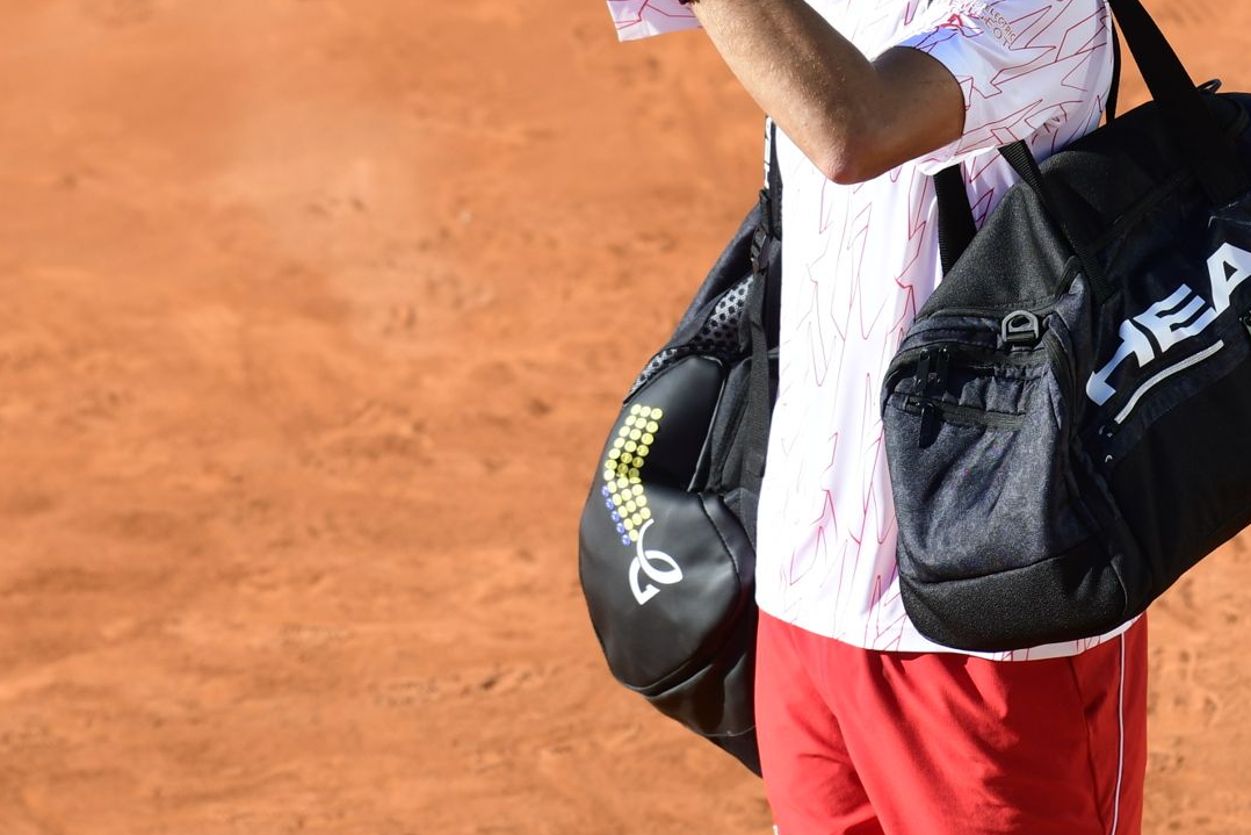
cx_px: 818
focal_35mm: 371
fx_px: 12893
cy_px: 122
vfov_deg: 3.7
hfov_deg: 5.6
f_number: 4
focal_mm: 200
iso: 250
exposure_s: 1/1600
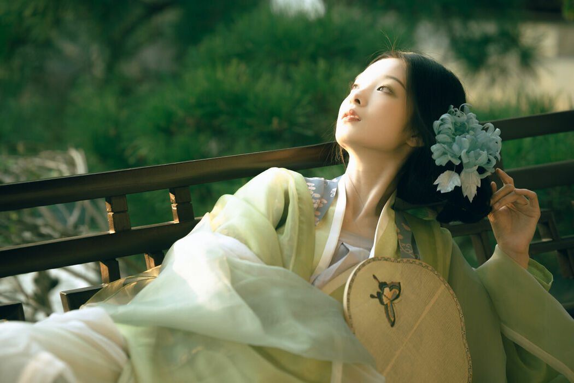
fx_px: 1355
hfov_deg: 23.9
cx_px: 287
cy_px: 192
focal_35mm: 85
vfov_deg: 16.1
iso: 200
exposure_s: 1/160
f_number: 2.8
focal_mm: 85
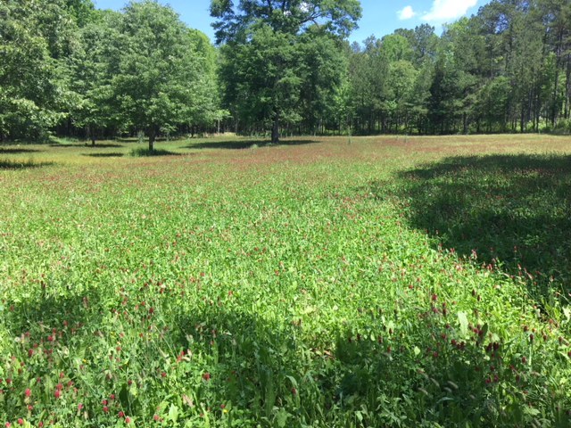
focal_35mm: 29
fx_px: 478
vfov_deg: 48.2
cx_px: 286
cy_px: 214
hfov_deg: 61.7
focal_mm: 4.15
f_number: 2.2
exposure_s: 1/534
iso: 25
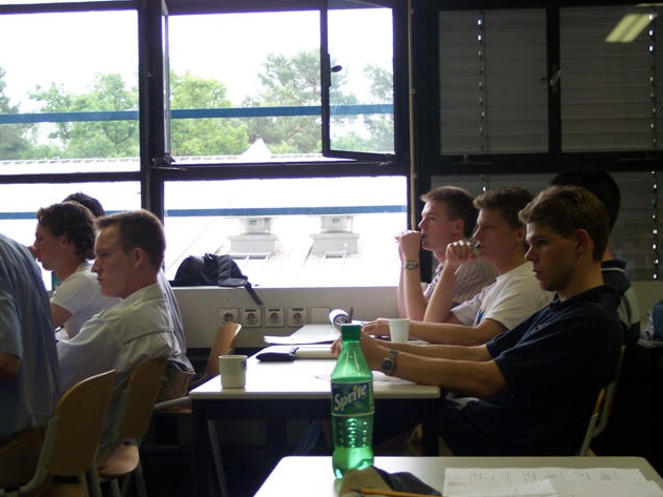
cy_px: 248
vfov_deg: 22.9
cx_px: 334
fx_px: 1226
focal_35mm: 64
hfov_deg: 30.3
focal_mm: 13.3
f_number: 3.4
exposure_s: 1/60
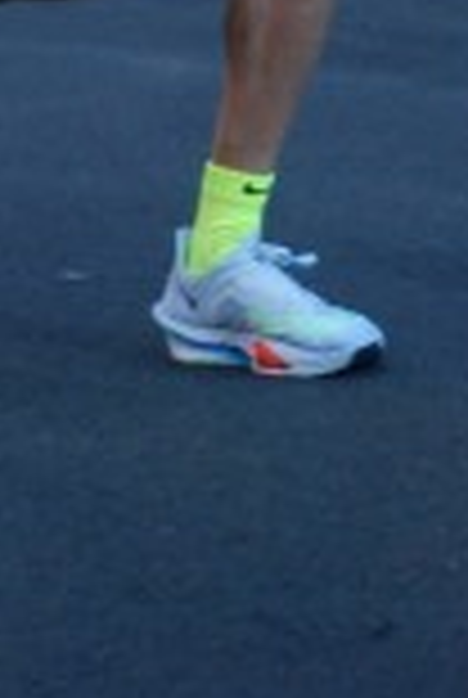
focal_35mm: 436
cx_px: 830
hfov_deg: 3.2
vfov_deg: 4.7
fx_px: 8462
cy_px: -572
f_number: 5.6
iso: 1000
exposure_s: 1/500
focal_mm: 75
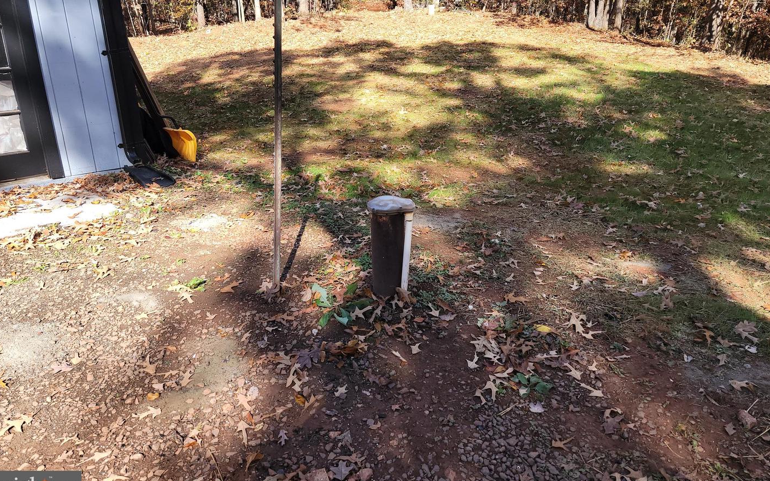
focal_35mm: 26
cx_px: 379
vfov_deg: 47.5
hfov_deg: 70.4
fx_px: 546
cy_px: 207
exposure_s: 1/228
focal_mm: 6.7
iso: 16
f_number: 1.8
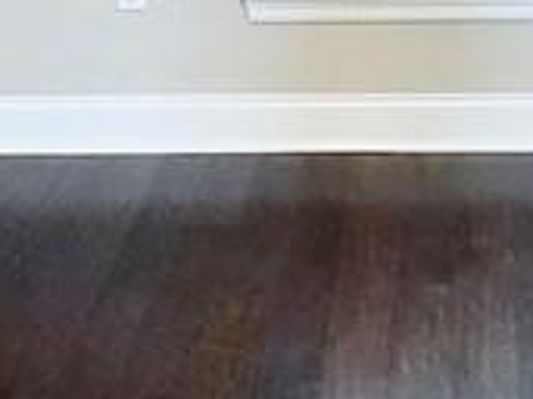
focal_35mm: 84
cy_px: -499
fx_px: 1292
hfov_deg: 22.9
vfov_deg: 13.7
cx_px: 439
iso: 320
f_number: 2.2
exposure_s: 1/60
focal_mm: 2.22
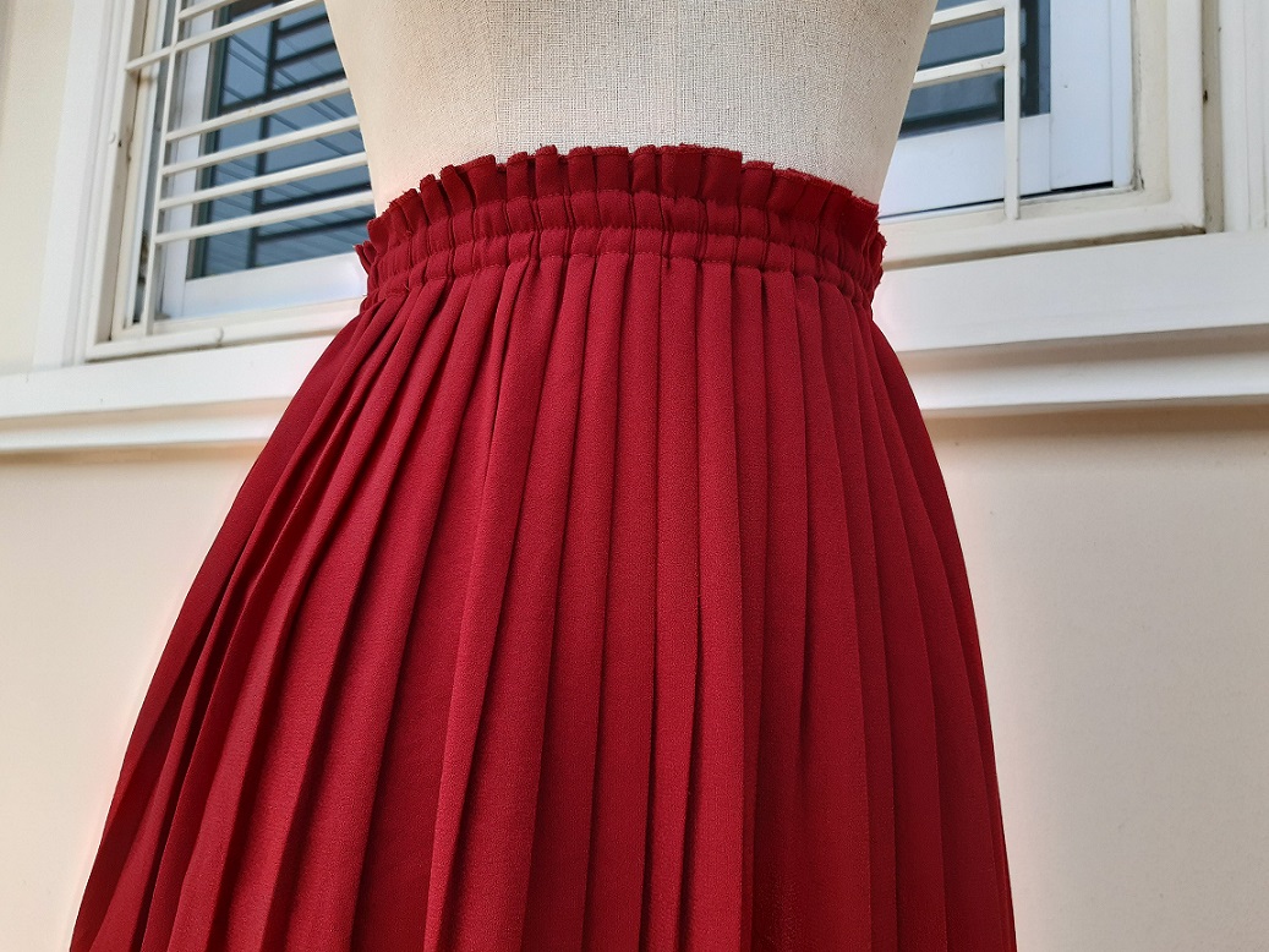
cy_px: 476
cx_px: 634
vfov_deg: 53.1
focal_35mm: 26
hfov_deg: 67.3
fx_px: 953
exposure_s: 1/473
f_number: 1.7
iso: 40
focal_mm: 3.92
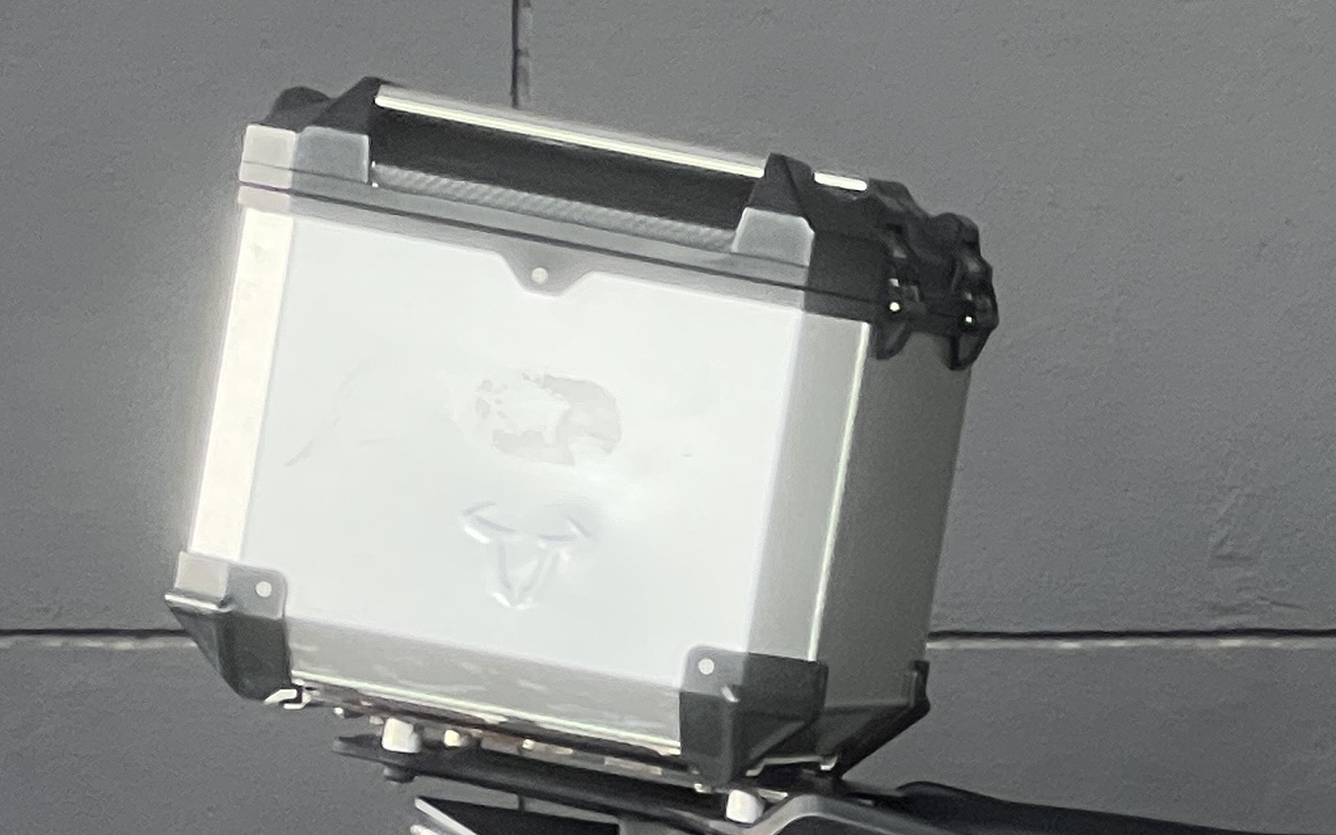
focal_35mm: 323
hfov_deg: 6.4
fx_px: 11761
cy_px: 1396
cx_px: 2304
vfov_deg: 4.0
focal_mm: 9
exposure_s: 1/99
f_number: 2.8
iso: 100
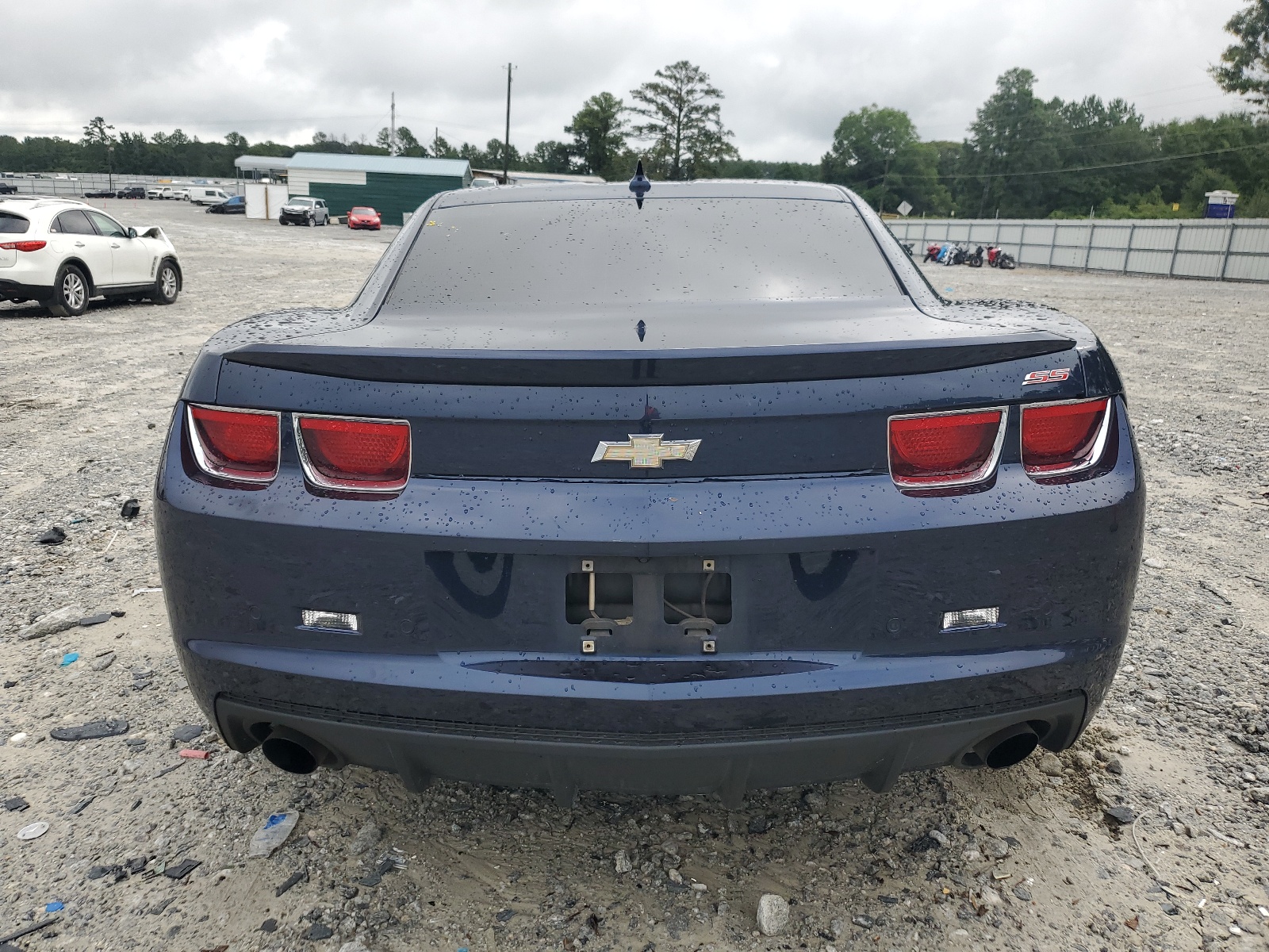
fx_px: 953
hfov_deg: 67.3
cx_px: 634
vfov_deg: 53.1
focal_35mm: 26
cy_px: 476
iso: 50
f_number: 1.5
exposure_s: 1/1111
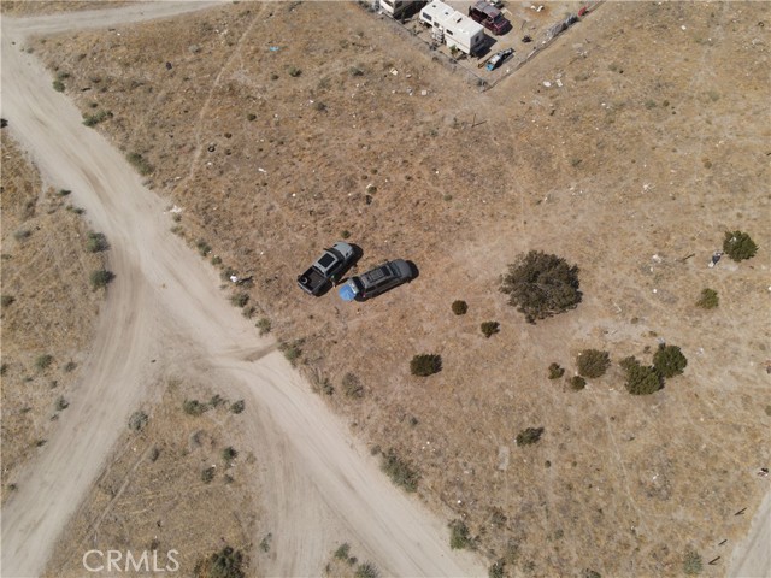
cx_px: 386
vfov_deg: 56.8
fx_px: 535
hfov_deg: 71.6
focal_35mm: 24
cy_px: 289
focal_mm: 4.5
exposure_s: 1/1000
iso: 100
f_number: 2.8
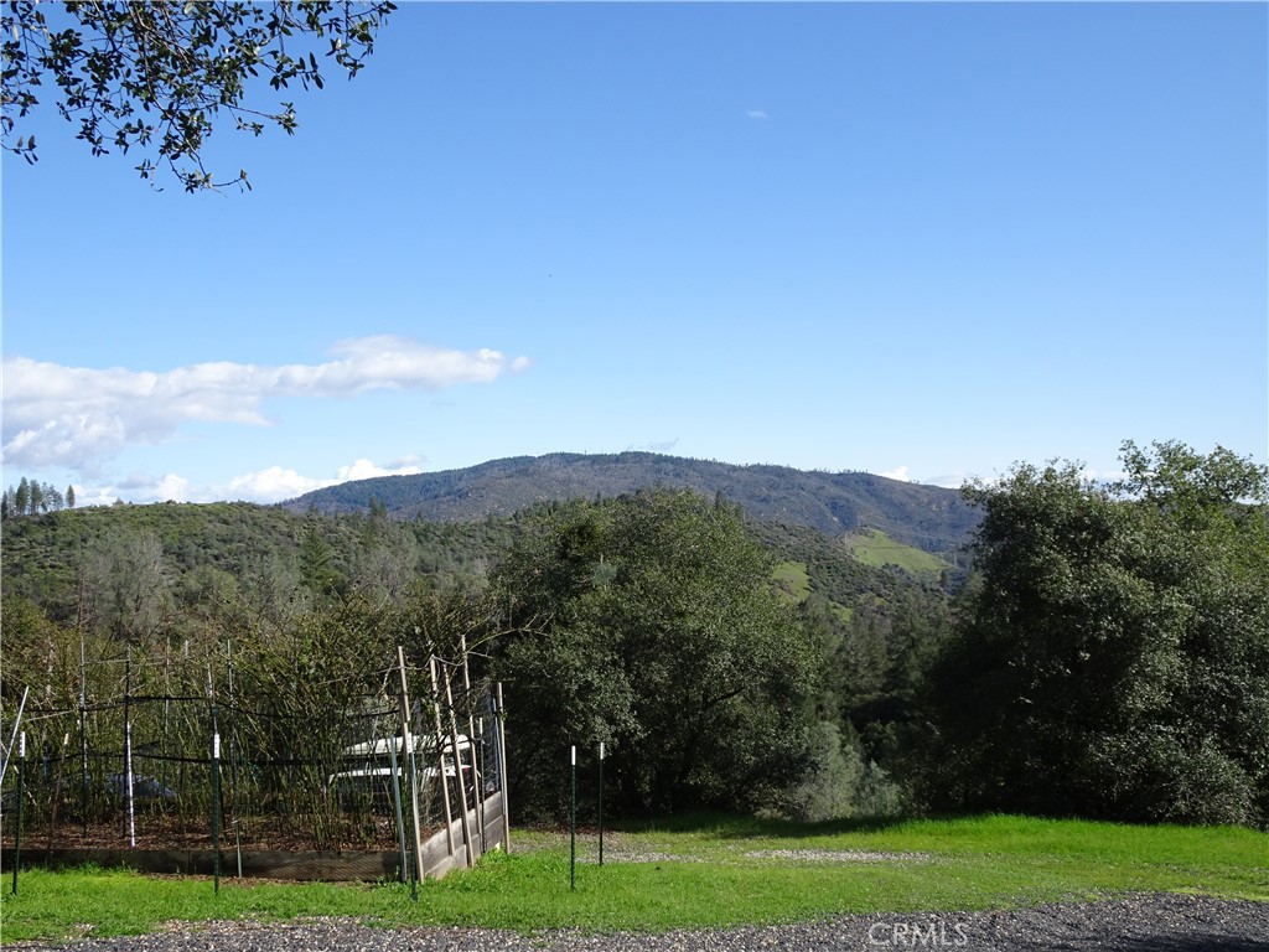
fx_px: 1210
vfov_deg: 42.9
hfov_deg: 55.4
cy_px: 476
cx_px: 634
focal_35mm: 33
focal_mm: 5.61
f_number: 4
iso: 80
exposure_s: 1/640
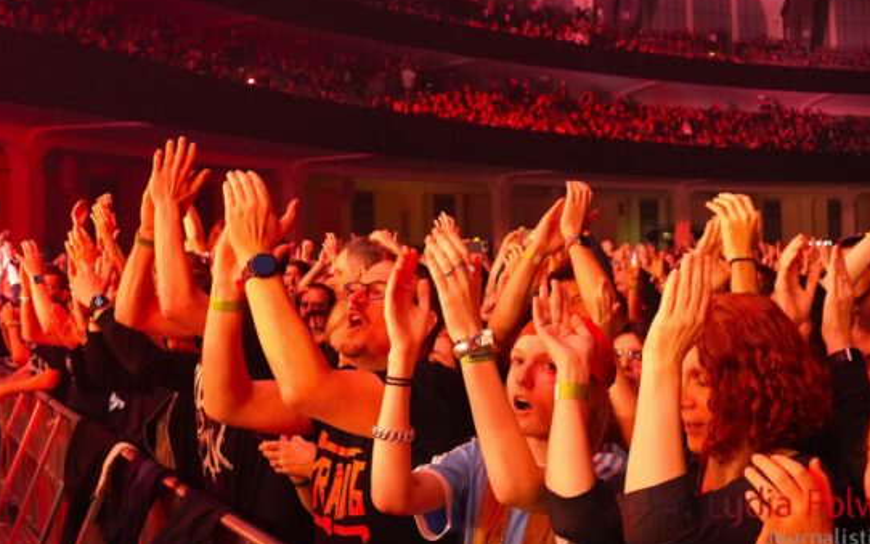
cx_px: 514
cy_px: 220
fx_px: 925
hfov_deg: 50.1
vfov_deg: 32.7
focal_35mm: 39
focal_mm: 18
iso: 5000
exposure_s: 1/160
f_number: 4
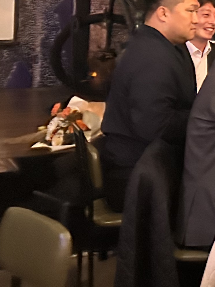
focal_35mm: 97
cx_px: 502
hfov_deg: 12.3
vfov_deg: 19.4
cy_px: -32
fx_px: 804
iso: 1000
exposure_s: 1/40
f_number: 1.78
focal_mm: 6.86
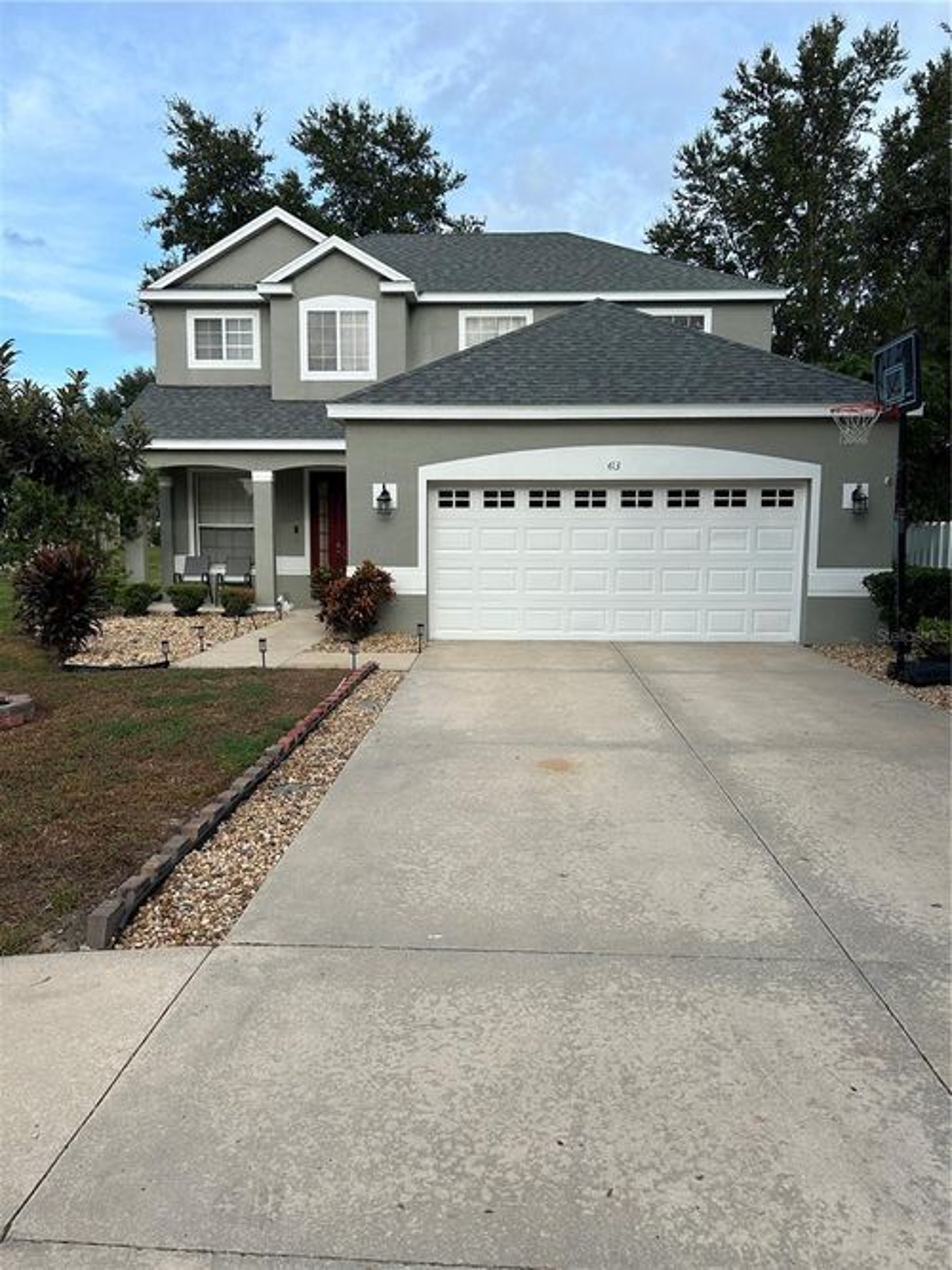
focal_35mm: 26
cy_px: 635
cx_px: 476
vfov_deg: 67.3
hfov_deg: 53.0
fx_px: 954
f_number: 1.5
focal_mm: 5.7
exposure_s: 1/2008
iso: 50
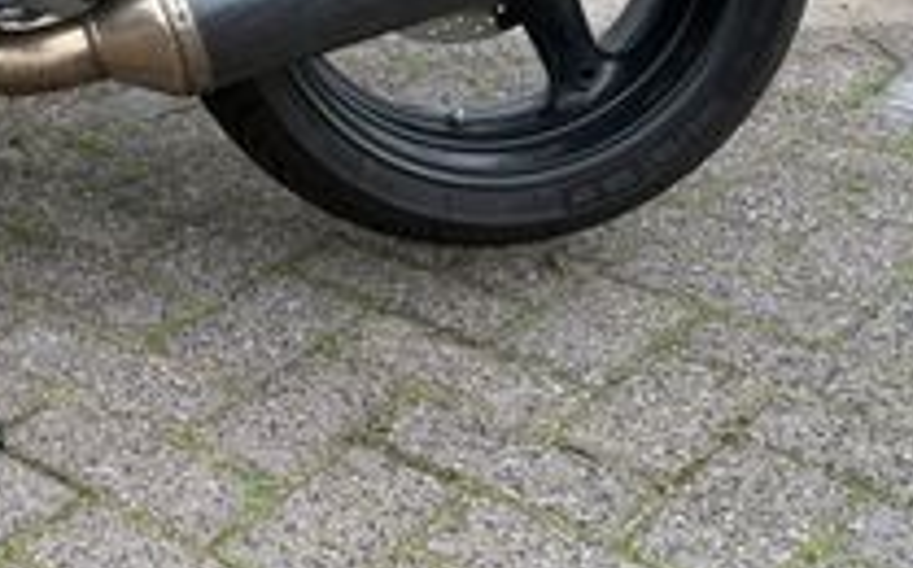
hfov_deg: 24.0
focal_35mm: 78
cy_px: -437
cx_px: -201
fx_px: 1938
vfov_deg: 14.7
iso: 200
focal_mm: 6.76
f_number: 1.78
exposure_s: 1/112
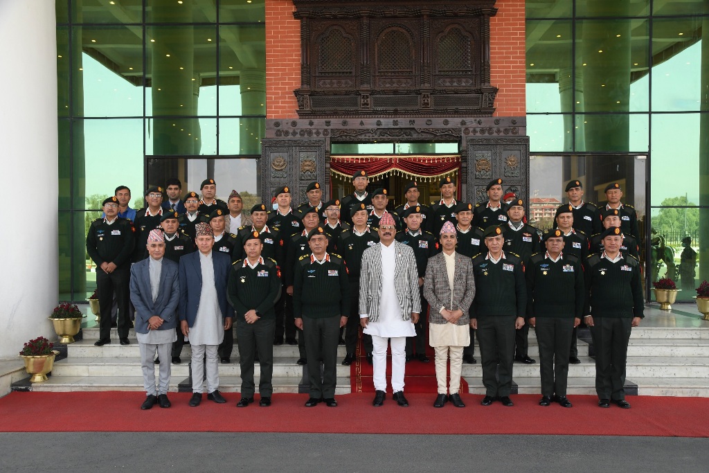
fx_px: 611
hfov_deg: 60.3
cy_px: 236
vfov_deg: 42.3
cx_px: 354
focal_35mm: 31
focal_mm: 31
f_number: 9
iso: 800
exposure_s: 1/125
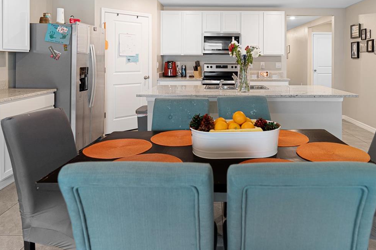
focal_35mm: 26
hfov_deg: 69.0
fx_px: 271
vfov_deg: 47.9
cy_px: 67
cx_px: 218
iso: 400
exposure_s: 1/6
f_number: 2.8
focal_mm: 16
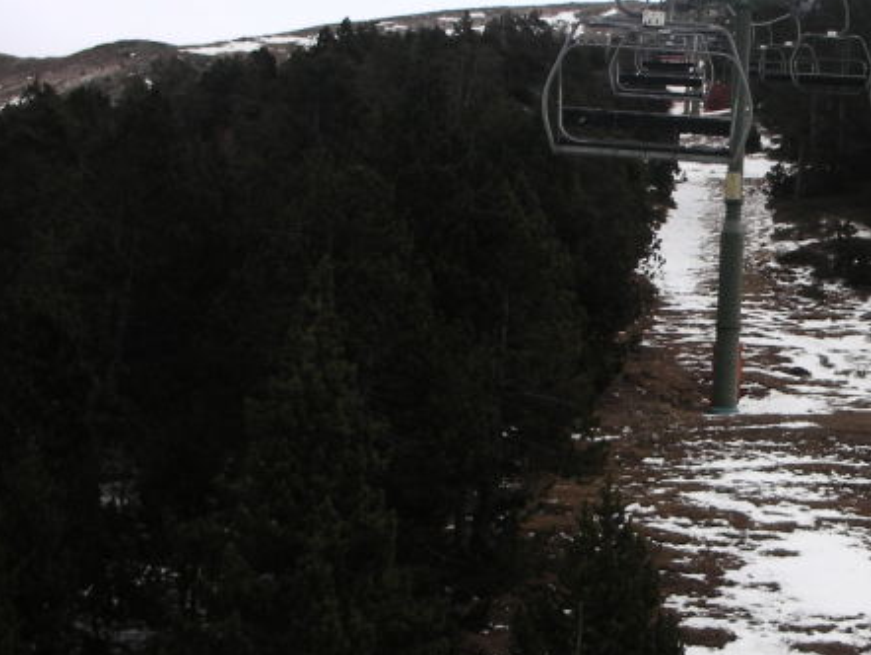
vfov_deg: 18.2
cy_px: 331
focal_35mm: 81
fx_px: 2039
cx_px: 776
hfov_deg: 23.5
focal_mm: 5.8
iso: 50
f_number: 3
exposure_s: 1/148
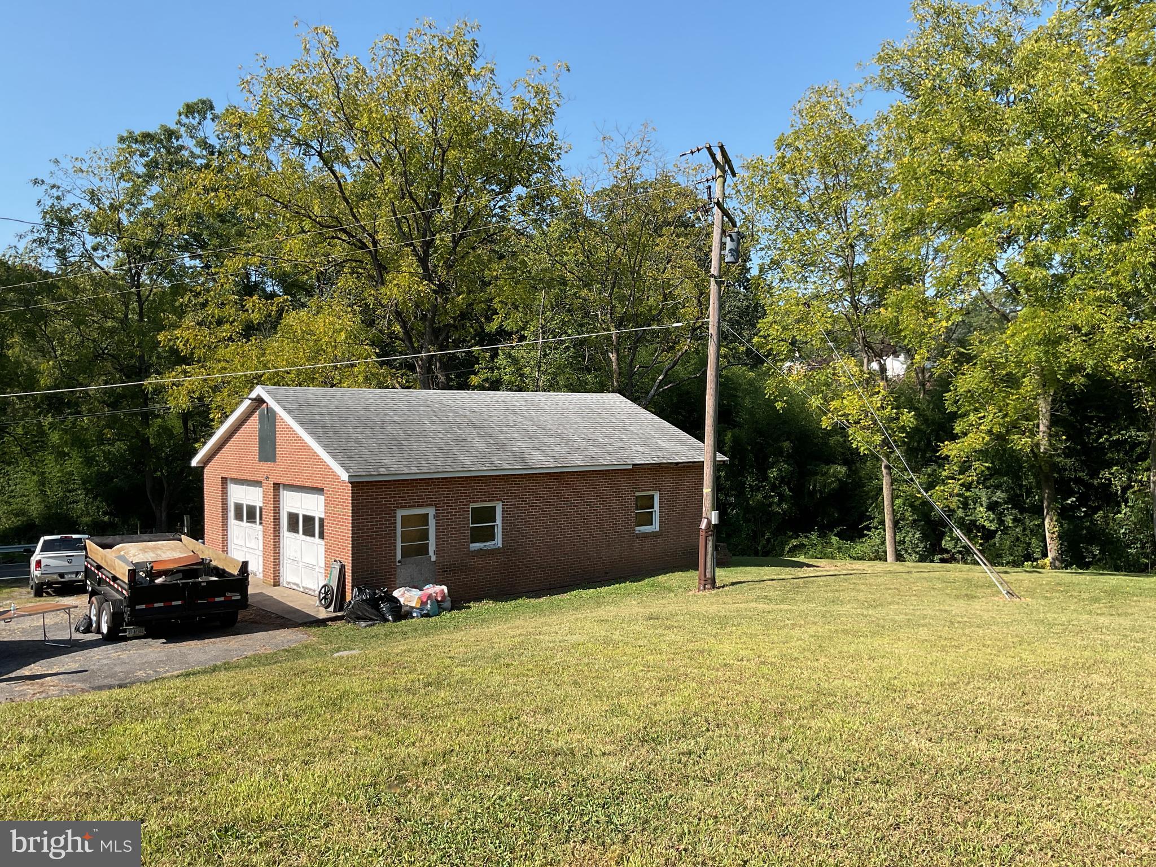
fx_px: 968
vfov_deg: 48.2
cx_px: 578
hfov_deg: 61.7
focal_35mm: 29
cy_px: 434
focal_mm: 3
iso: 16
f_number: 1.8
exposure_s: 1/1035
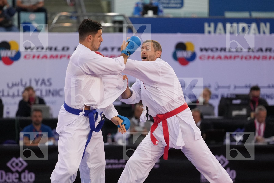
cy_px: 92
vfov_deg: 4.6
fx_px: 2283
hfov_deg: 6.9
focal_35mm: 300
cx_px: 137
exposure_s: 1/1000
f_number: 2.8
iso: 2500
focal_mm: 200
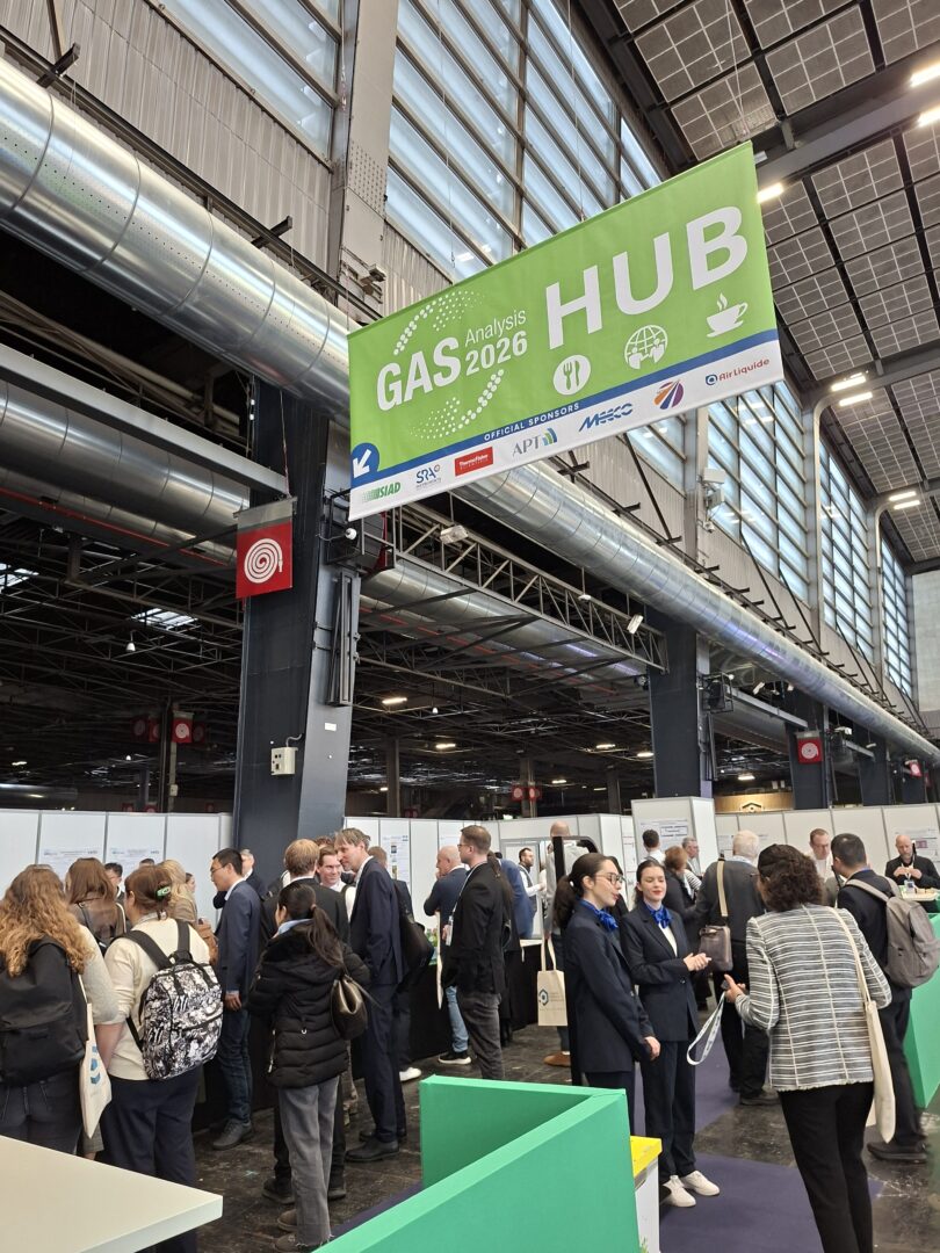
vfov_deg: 73.9
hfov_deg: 58.9
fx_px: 833
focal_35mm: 23
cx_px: 470
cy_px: 626
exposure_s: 1/50
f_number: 1.8
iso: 250
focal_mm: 5.54
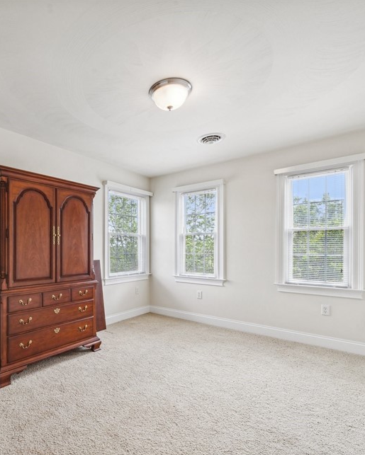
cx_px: 117
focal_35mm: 19
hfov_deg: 68.6
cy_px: 254
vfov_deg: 82.9
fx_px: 256
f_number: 11
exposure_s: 1/15
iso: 200
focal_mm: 12
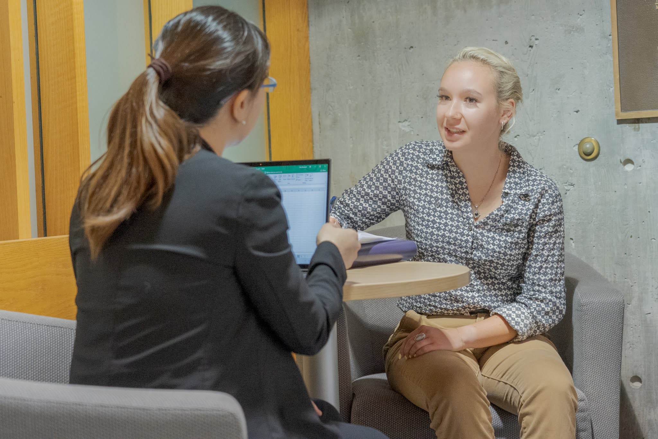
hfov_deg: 32.9
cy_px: 220
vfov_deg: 22.3
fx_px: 1115
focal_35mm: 61
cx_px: 329
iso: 6400
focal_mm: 61
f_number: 4
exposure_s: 1/200
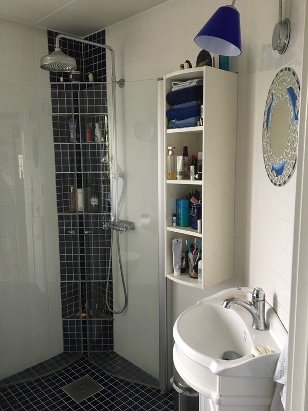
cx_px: 154
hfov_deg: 48.2
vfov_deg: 61.7
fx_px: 344
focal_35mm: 29
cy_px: 206
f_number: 2.2
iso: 200
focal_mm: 4.15
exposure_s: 1/33
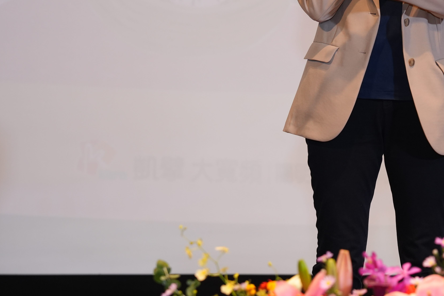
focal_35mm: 147
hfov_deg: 13.9
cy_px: 28
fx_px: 1813
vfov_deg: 9.3
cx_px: 384
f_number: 3.2
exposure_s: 1/100
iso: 1000
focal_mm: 70
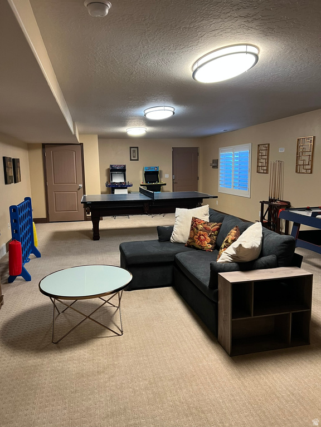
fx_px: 321
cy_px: 214
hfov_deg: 53.1
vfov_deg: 67.3
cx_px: 160
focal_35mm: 26
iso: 160
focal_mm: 5.7
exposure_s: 1/60
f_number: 1.5
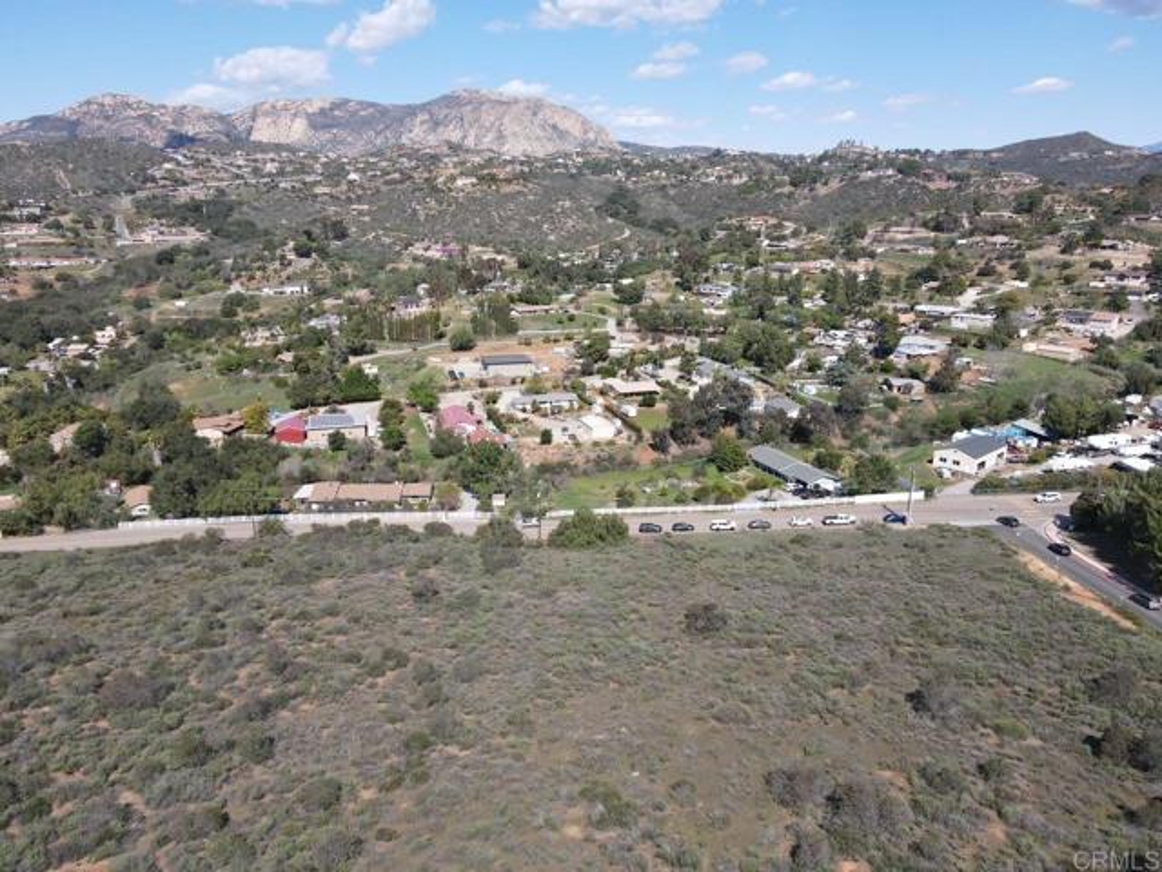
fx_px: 806
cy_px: 436
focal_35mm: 24
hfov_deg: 71.6
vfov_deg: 56.8
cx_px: 581
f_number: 2.8
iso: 100
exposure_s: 1/500
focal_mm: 4.5
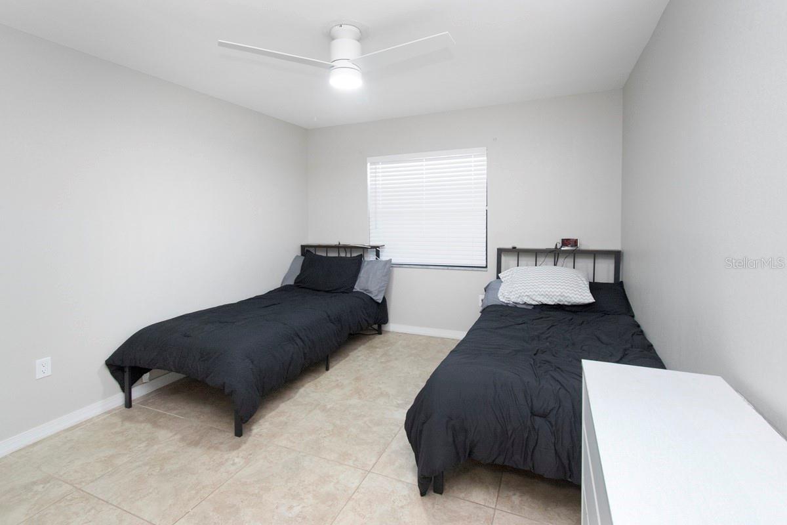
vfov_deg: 77.3
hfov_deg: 100.4
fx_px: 328
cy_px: 262
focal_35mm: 15
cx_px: 394
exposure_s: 1/60
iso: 2000
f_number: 4.5
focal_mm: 10
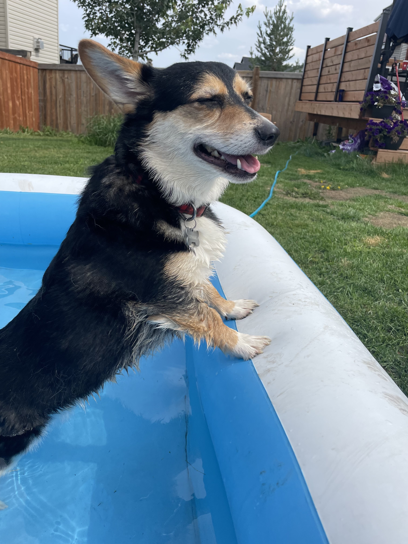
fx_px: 409
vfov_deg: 67.3
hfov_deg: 53.1
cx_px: 204
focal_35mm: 26
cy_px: 272
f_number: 1.6
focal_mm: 4.2
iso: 32
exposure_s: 1/3401
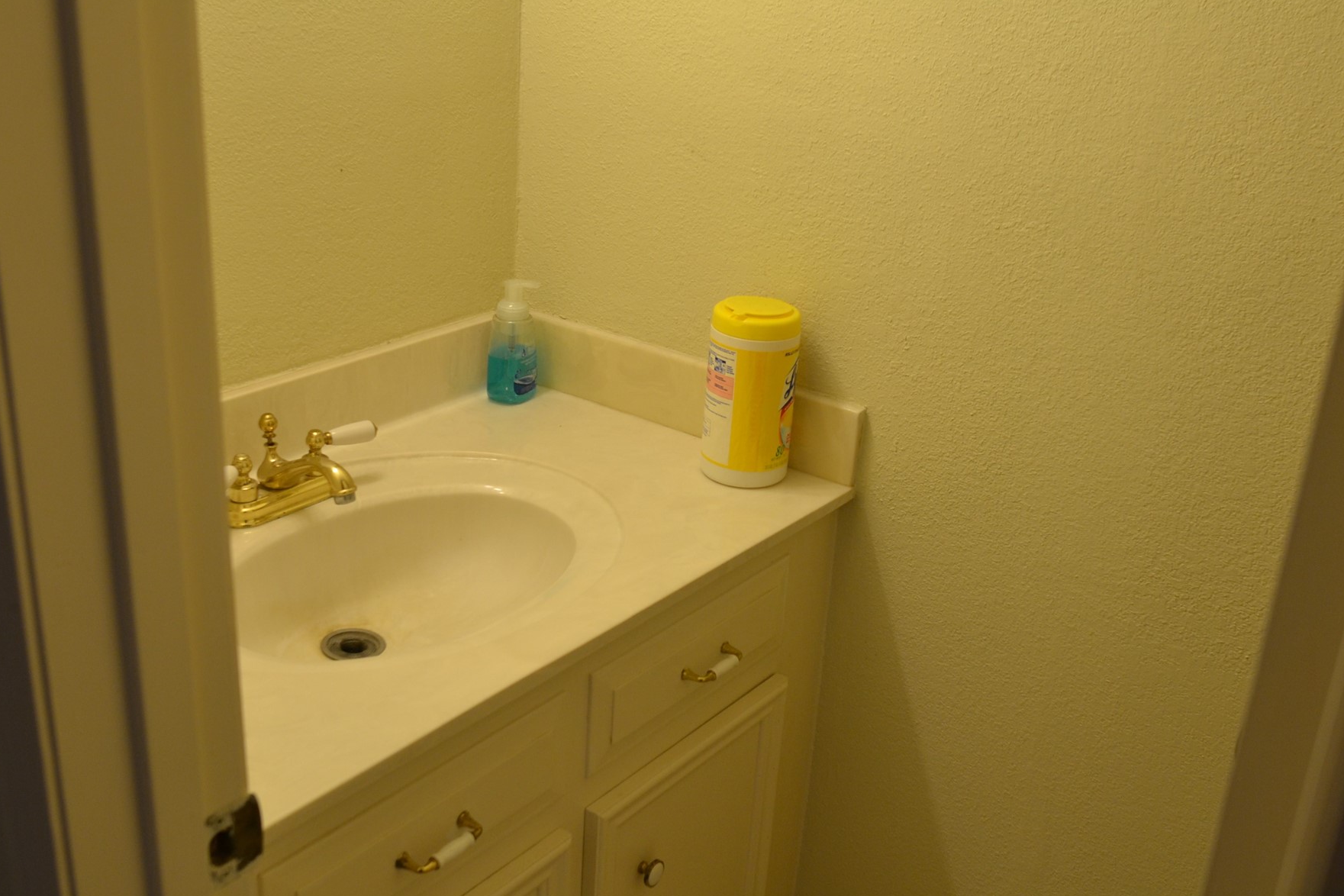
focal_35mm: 37
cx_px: 733
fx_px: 1381
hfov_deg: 51.8
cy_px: 451
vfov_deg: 35.9
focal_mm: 20
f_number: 4
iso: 400
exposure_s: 1/60
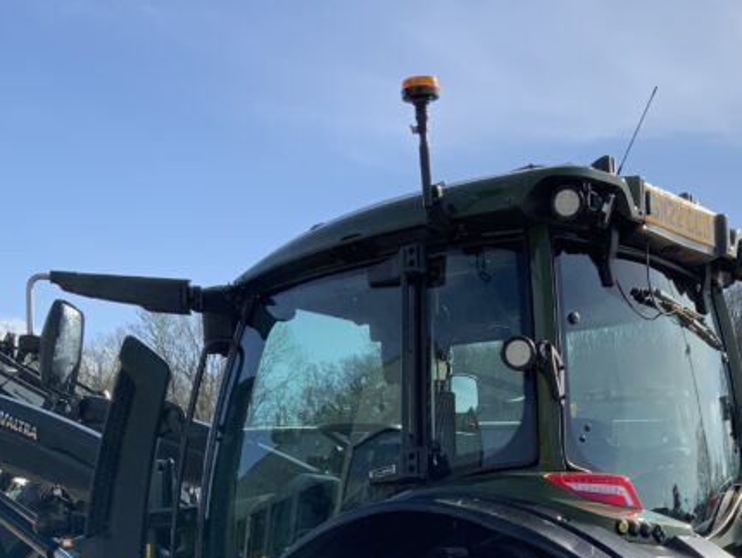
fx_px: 1480
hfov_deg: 28.0
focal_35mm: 69
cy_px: 625
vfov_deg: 20.3
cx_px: 481
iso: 16
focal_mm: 3
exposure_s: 1/1577
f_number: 1.8
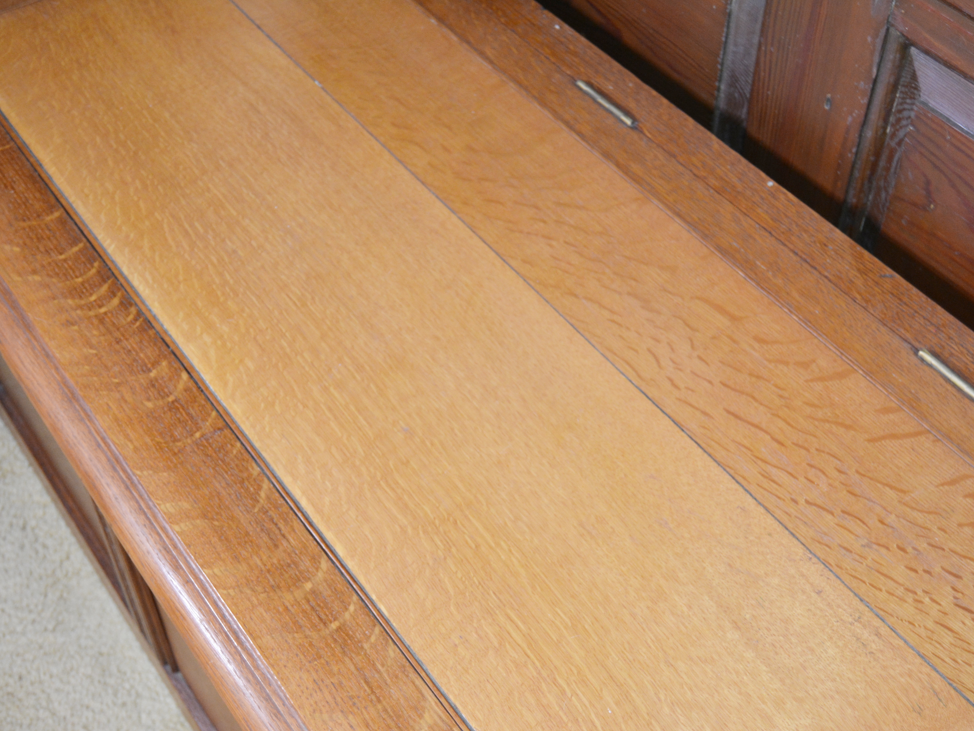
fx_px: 1294
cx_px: 500
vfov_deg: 31.5
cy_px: 366
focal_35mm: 46
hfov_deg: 41.2
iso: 1100
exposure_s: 1/60
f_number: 4
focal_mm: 28
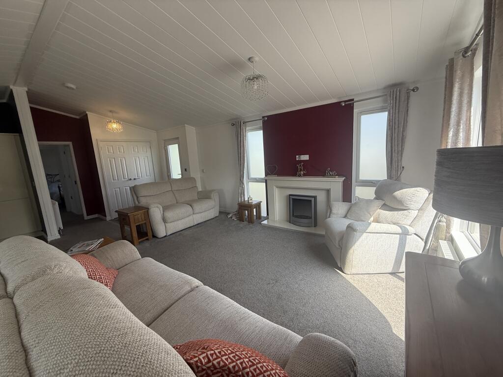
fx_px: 203
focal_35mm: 14
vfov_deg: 85.7
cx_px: 252
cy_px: 188
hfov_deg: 102.1
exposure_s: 1/186
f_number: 2.2
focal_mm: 2.22
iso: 64
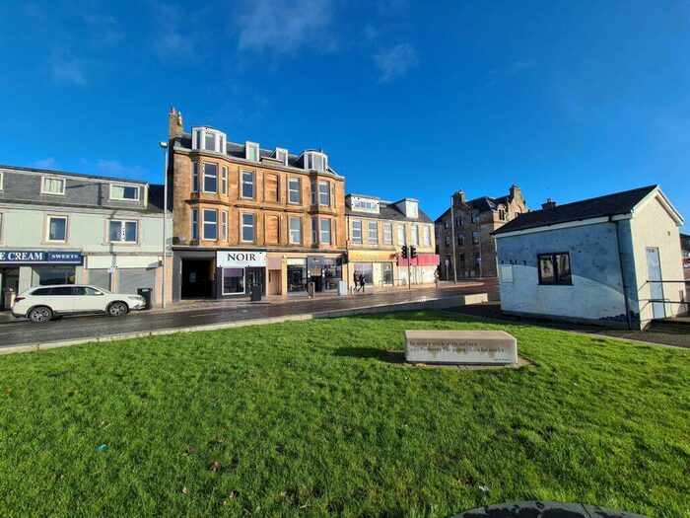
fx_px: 259
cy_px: 259
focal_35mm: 13
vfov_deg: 89.9
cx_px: 345
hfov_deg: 106.2
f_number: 2.2
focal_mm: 2.22
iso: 64
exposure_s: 1/1752
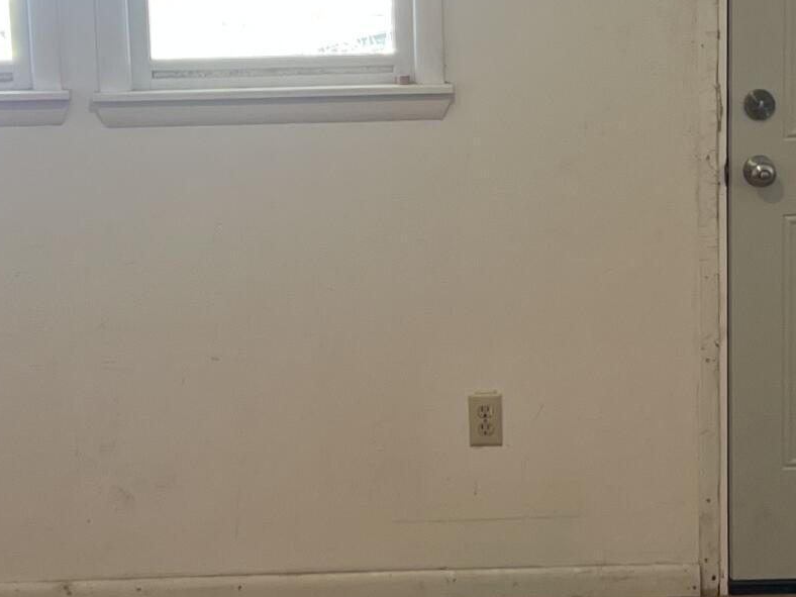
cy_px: 159
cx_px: 404
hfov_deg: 19.8
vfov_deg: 14.9
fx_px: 2277
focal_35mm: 99
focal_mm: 5.7
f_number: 1.5
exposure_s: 1/121
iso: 100
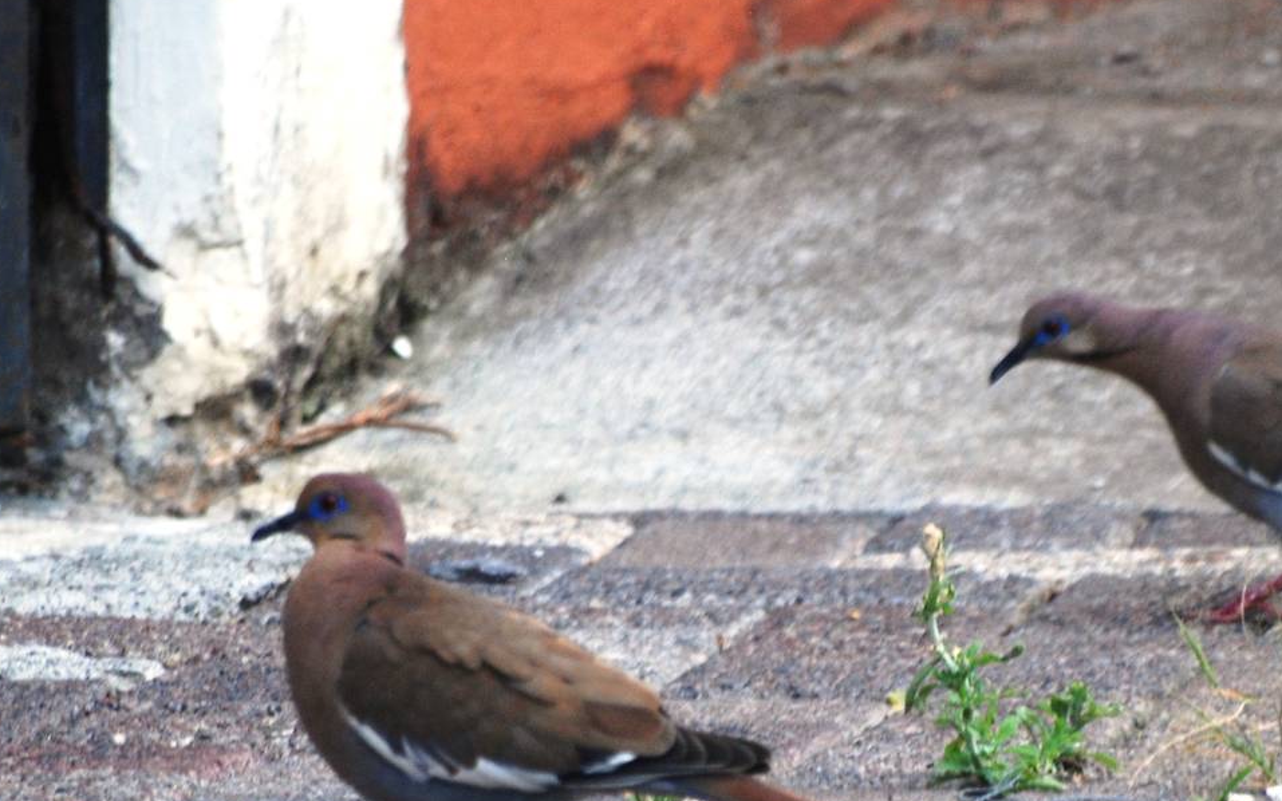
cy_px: 441
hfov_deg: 3.0
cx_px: 752
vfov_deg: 1.9
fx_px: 24141
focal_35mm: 691
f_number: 5.6
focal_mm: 270
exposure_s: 1/250
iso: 400
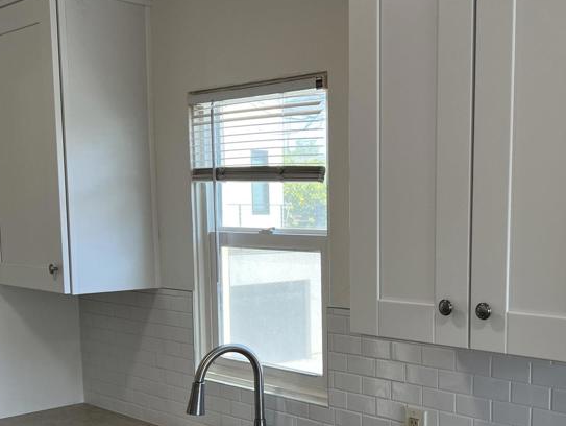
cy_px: 310
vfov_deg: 29.3
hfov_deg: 38.5
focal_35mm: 49
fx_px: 802
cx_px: 367
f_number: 1.5
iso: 40
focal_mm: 5.7
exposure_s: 1/192
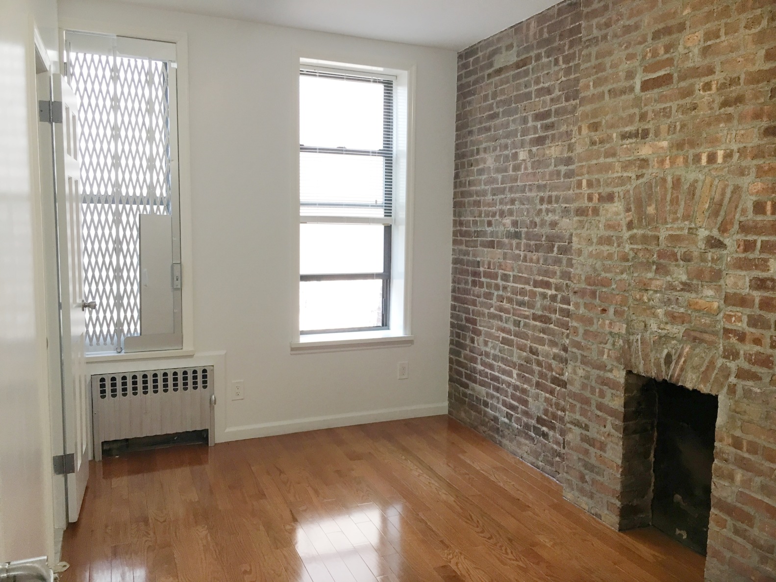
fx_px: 650
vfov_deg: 48.2
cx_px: 388
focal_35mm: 29
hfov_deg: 61.7
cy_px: 291
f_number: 2.2
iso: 40
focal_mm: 4.15
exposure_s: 1/30
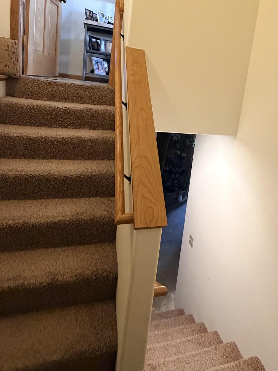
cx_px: 187
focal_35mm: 24
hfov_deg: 55.6
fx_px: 257
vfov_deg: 69.6
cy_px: 125
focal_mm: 2.22
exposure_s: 1/60
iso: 800
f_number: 2.2
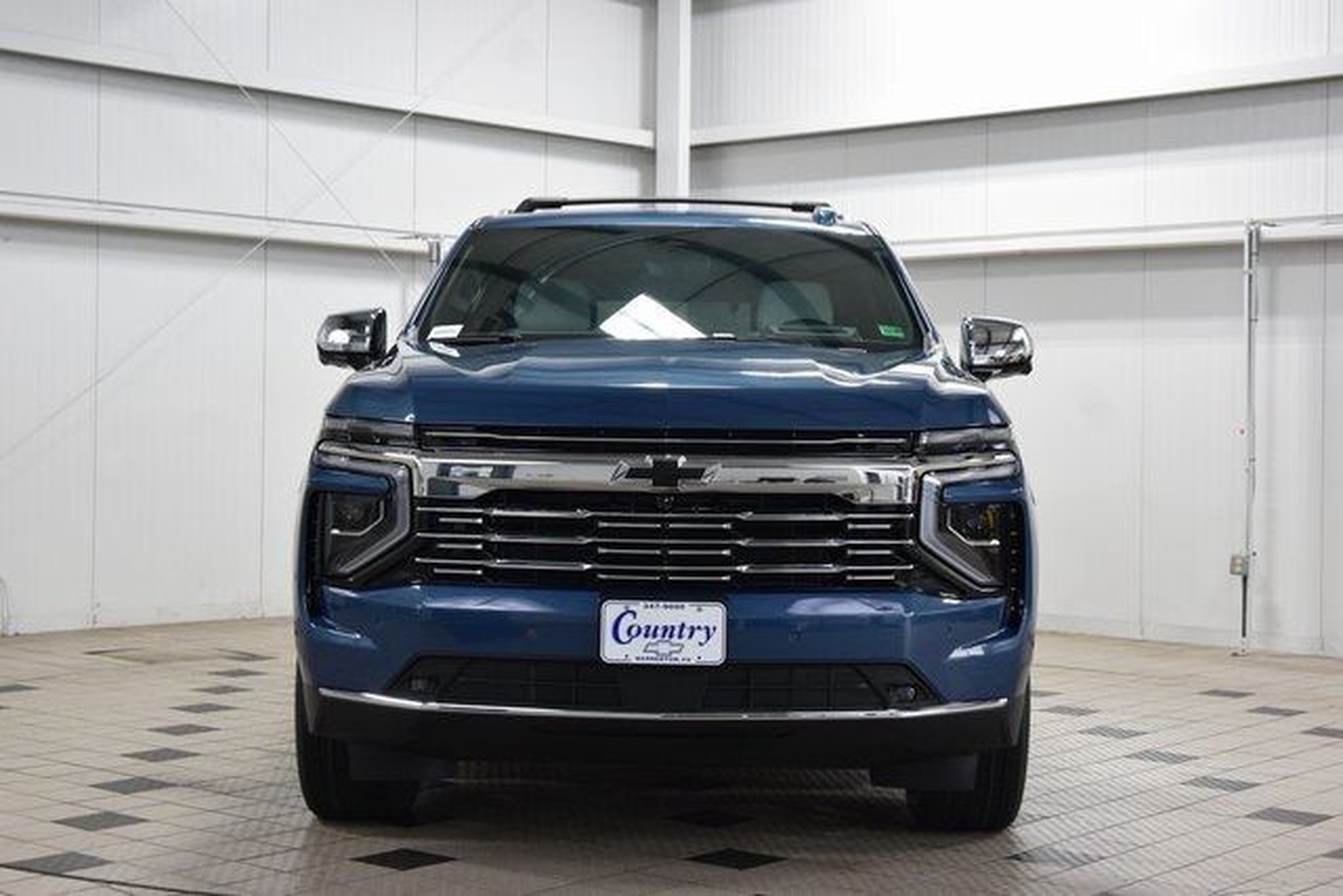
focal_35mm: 57
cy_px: 448
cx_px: 672
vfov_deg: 23.8
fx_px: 2127
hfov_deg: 35.0
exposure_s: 1/60
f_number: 5.6
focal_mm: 38
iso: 1600
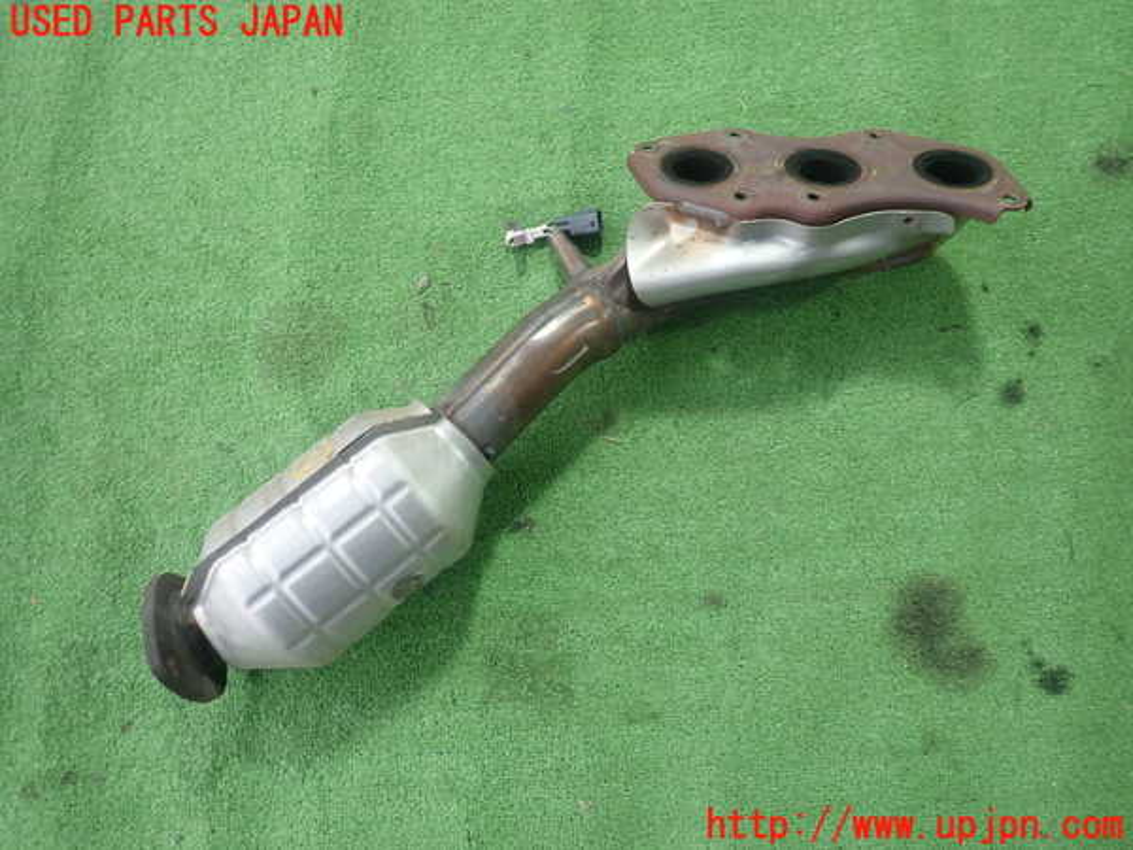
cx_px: 566
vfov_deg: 54.9
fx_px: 818
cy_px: 425
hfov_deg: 69.4
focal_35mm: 25
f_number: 2
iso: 200
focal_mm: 4.5
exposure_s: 1/50
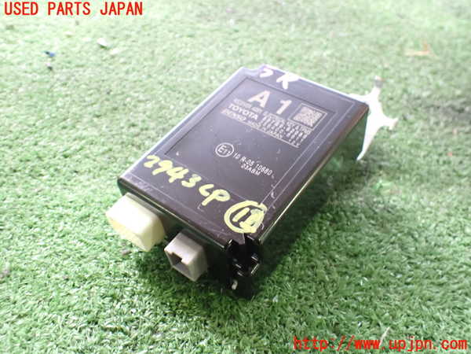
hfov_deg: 60.0
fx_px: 408
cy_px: 177
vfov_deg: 46.8
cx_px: 236
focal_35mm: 30
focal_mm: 5.4
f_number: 2.3
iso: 1250
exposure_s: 1/30
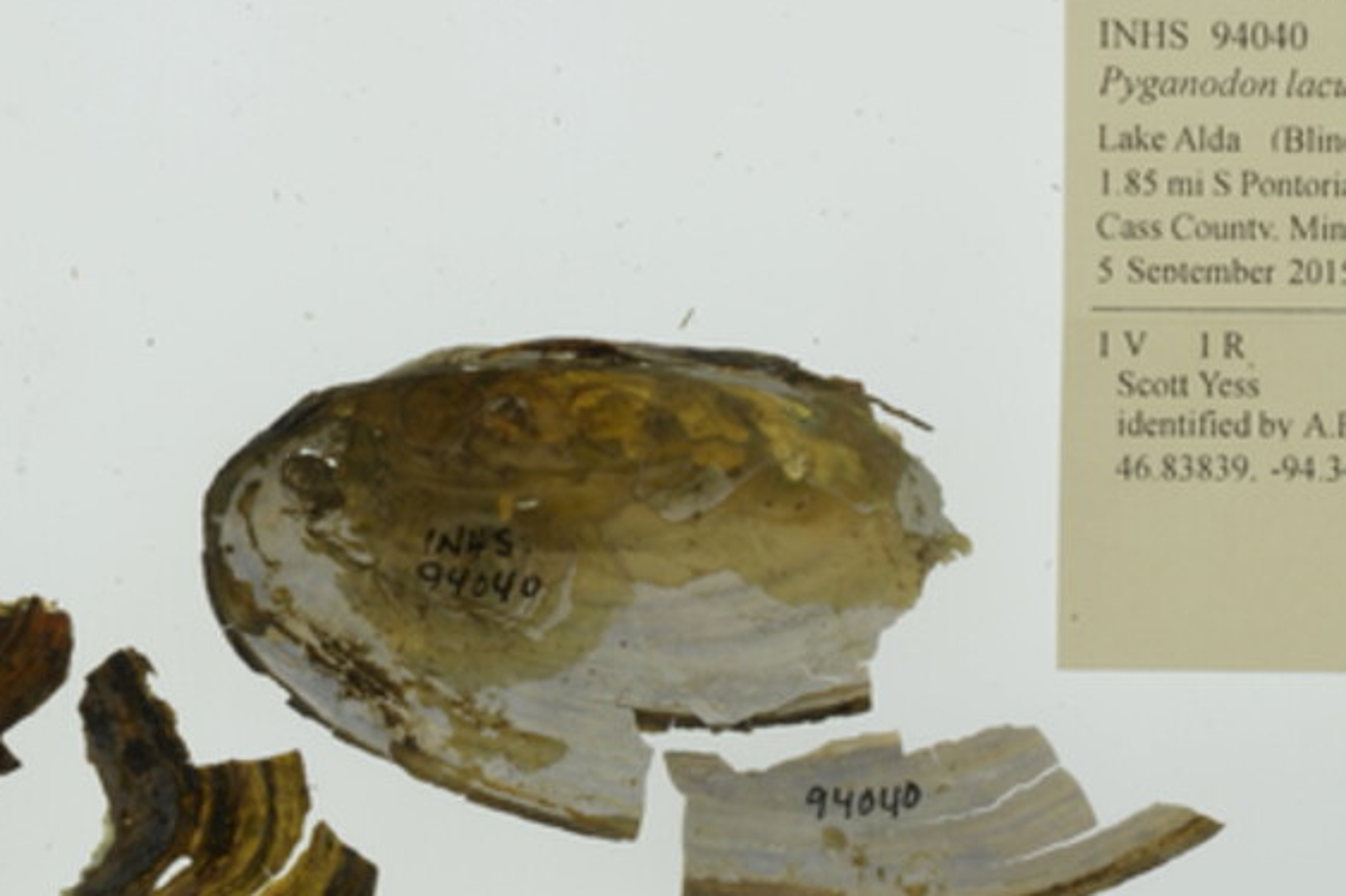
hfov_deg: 16.0
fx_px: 4784
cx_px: 691
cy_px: 367
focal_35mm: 128
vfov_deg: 10.7
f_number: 32
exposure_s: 1/10
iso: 100
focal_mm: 60
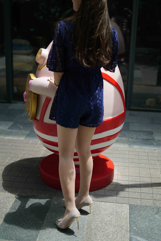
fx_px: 335
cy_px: 120
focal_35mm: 50
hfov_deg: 27.0
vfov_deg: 39.6
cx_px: 80
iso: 200
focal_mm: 50
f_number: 1.8
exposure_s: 1/3200
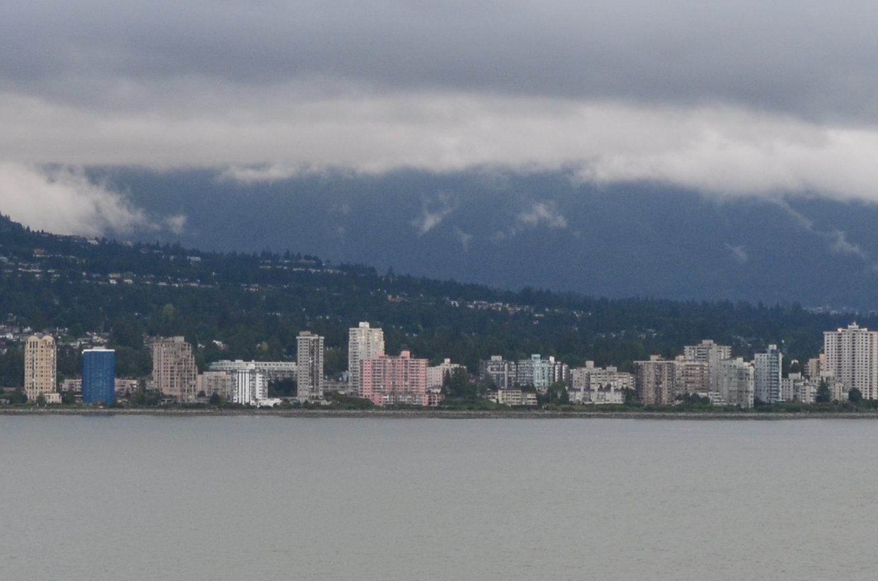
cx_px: 251
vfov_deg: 10.6
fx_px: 3140
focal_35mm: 129
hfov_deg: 15.9
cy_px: 394
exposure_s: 1/40
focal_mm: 26
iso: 400
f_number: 9
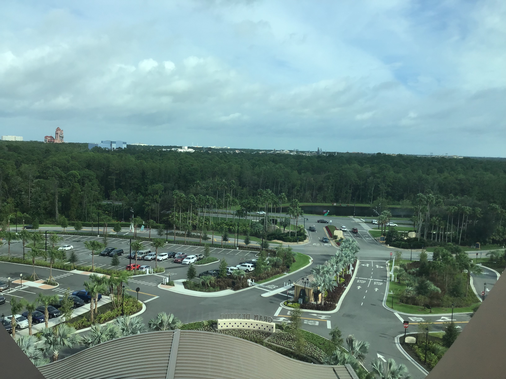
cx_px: 253
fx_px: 453
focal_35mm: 31
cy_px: 190
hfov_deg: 58.4
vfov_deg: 45.4
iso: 25
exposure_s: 1/727
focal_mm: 3.3
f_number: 2.4
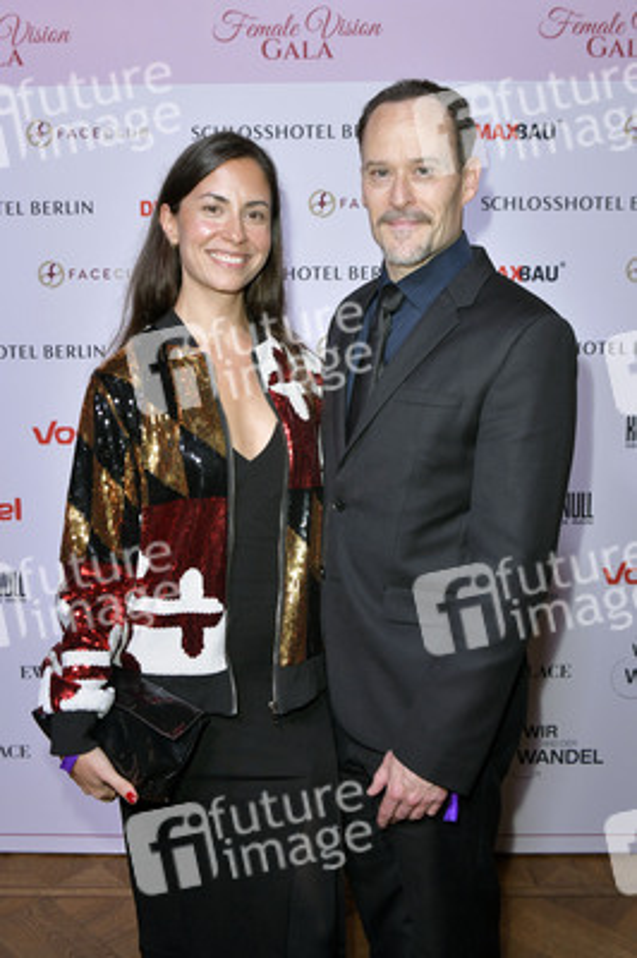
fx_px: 851
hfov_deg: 41.0
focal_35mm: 32
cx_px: 318
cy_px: 479
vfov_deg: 58.8
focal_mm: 32
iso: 1250
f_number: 5.6
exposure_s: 1/200
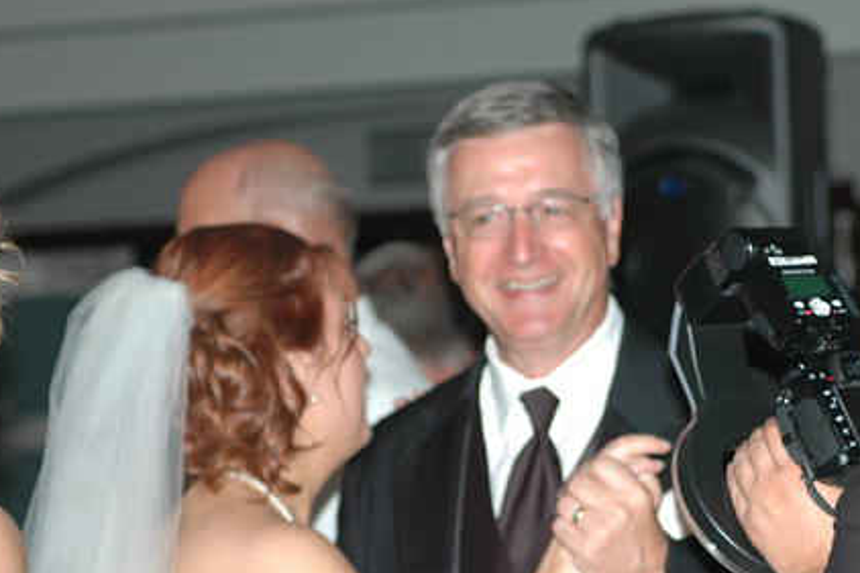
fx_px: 4346
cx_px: 622
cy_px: 394
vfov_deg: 7.5
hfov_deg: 11.3
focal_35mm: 182
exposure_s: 1/60
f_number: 4.2
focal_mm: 80
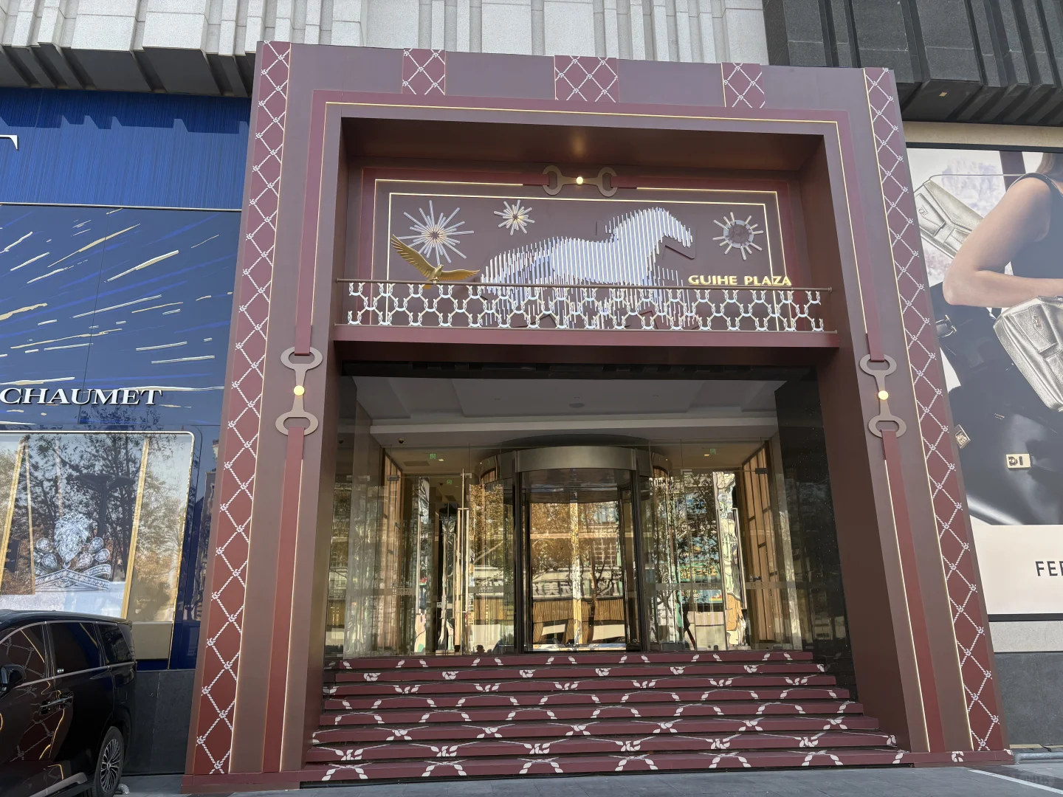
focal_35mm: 26
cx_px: 532
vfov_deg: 53.1
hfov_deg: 67.3
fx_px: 798
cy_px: 398
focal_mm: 5.96
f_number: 1.6
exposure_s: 1/226
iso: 40
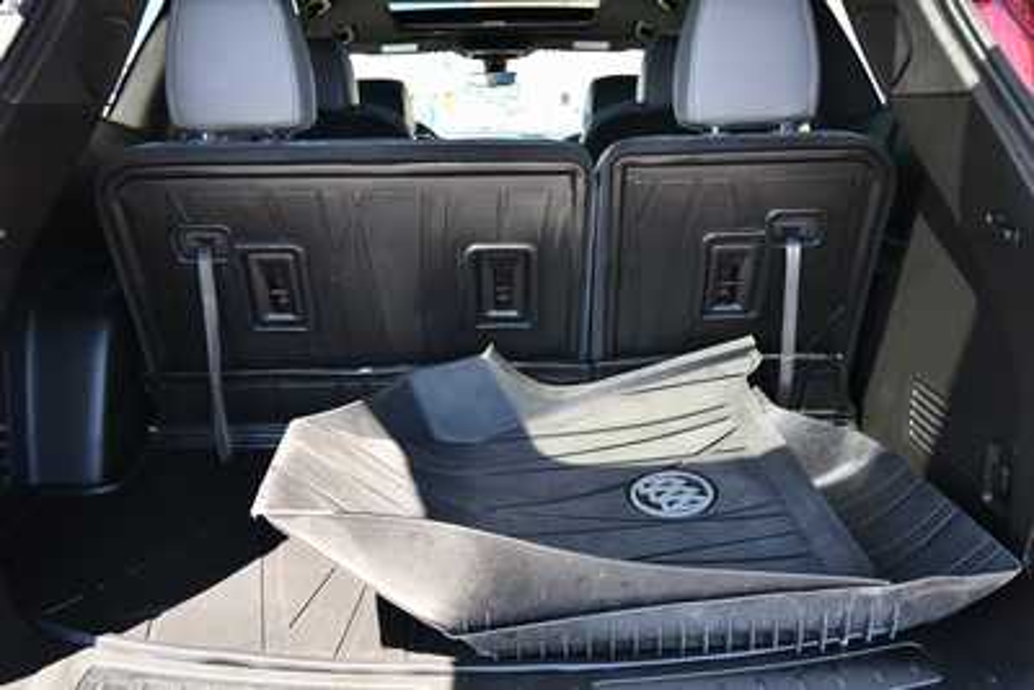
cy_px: 345
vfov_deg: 43.6
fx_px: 862
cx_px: 517
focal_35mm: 30
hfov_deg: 61.9
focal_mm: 20
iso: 800
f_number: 5.6
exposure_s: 1/250
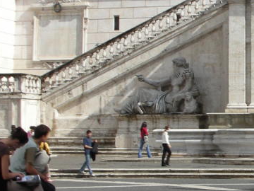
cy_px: 84
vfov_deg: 11.3
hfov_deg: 14.5
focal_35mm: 131
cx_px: 318
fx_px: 961
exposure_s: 1/75.8
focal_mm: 7.7
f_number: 9.9
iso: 50
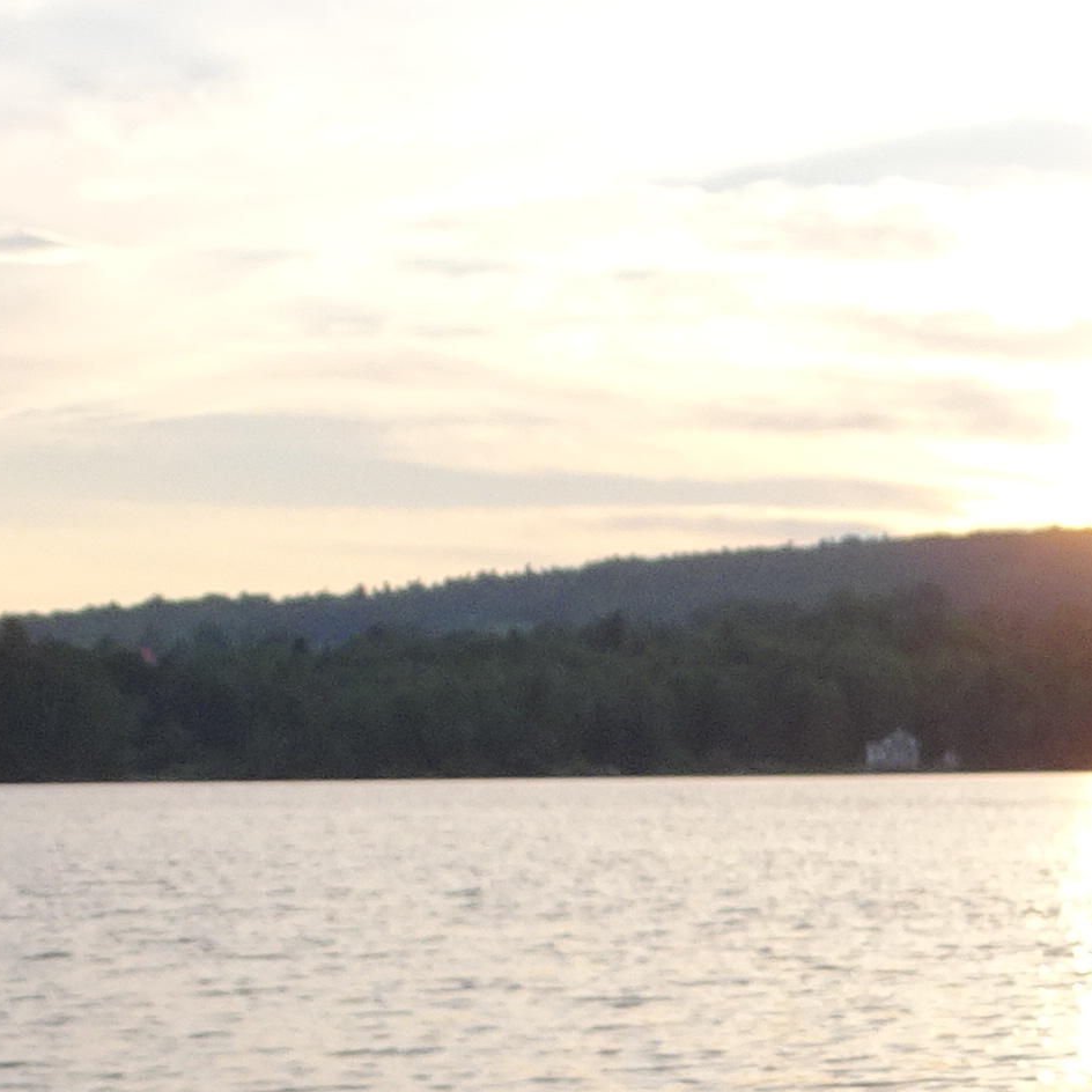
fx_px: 3926
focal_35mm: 110
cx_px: 989
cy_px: 1680
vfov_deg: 14.6
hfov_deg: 15.6
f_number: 3.5
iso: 80
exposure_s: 1/200
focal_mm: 4.1
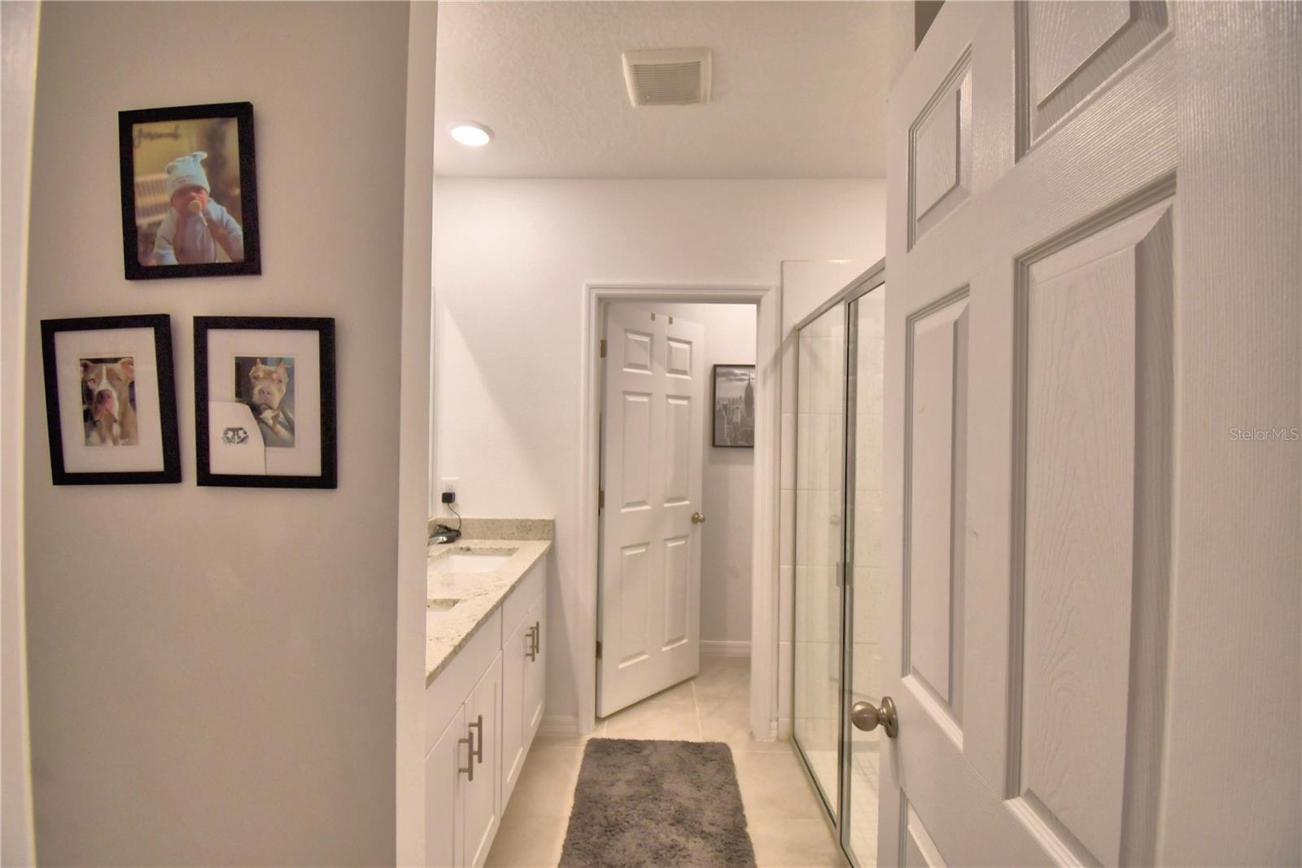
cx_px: 651
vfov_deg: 77.3
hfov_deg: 100.4
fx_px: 542
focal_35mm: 15
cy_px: 434
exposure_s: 1/100
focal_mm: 10
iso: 400
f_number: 4.5
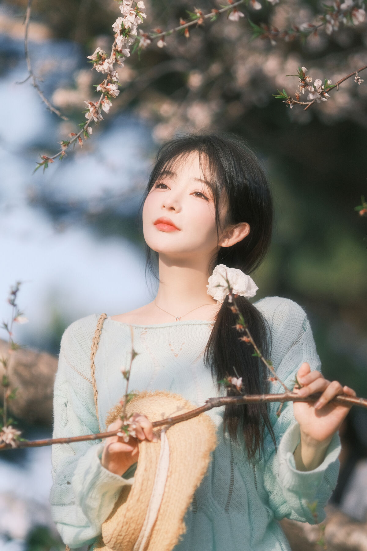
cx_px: 184
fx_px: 3104
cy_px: 276
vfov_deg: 10.1
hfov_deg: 6.8
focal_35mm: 203
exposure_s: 1/6400
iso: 1250
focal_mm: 135
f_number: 2
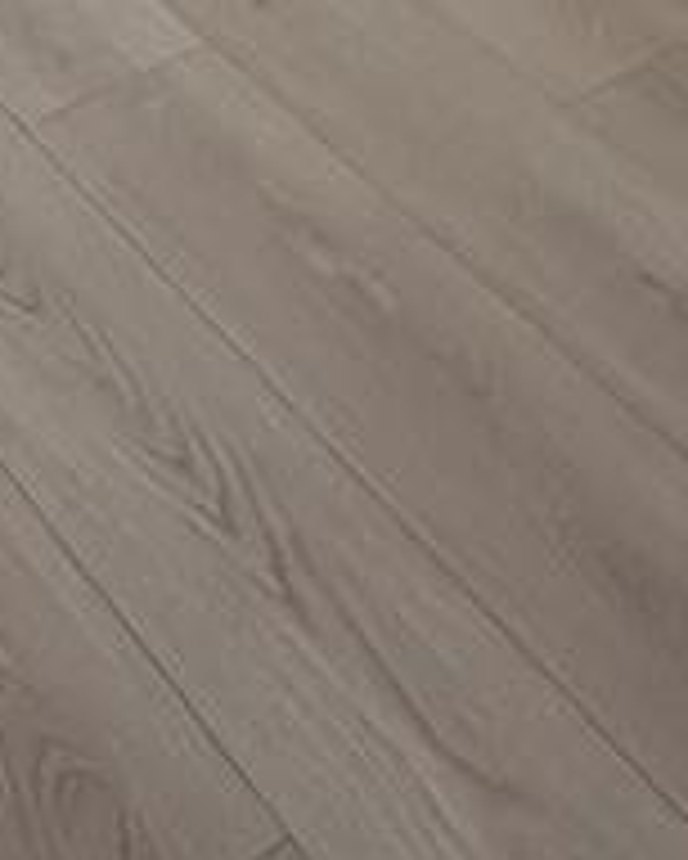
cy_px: -973
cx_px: -166
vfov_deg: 16.0
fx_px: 2187
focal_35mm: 86
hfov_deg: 17.0
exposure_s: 1/120
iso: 100
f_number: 2.2
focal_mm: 2.22
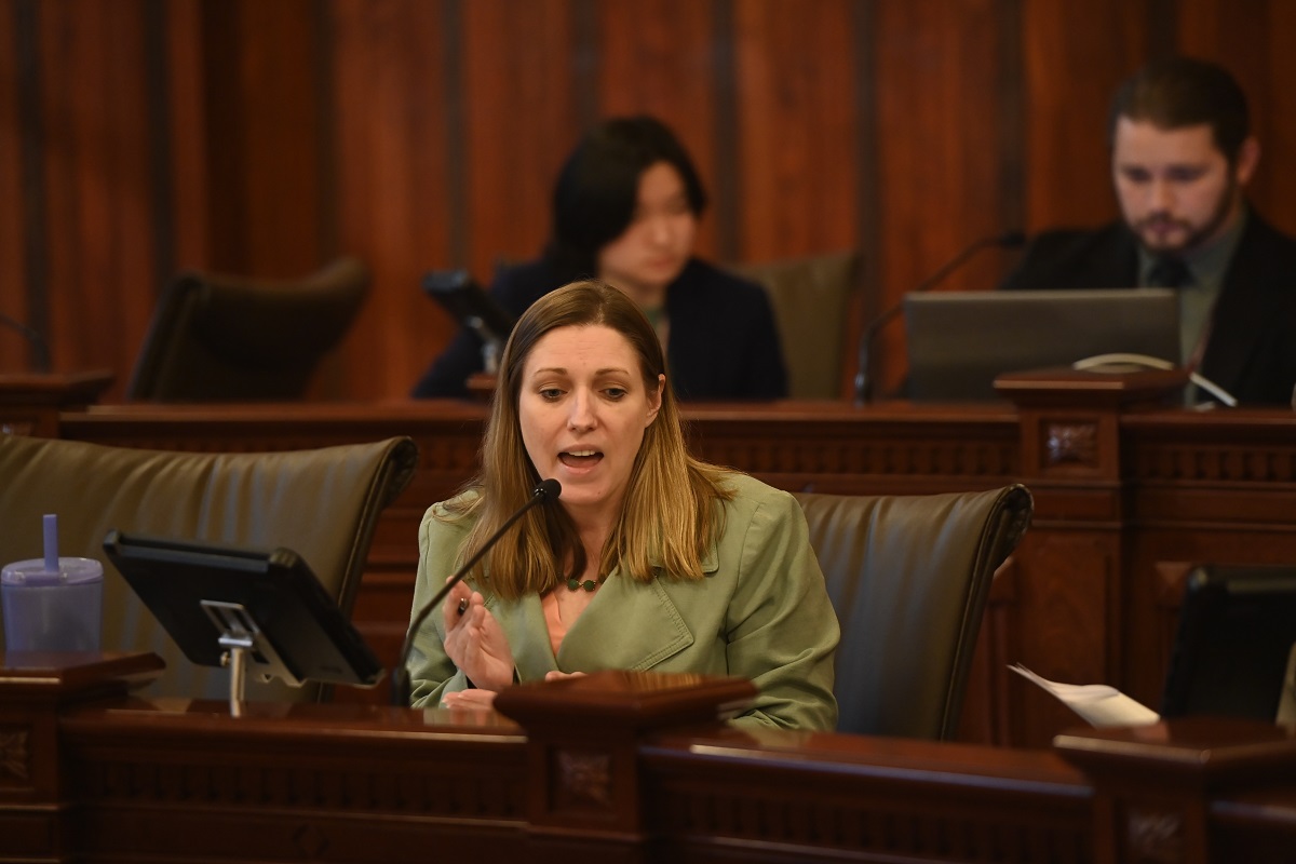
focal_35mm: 200
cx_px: 648
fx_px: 7199
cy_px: 432
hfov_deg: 10.3
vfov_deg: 6.9
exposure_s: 1/200
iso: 3200
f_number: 2.8
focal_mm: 200
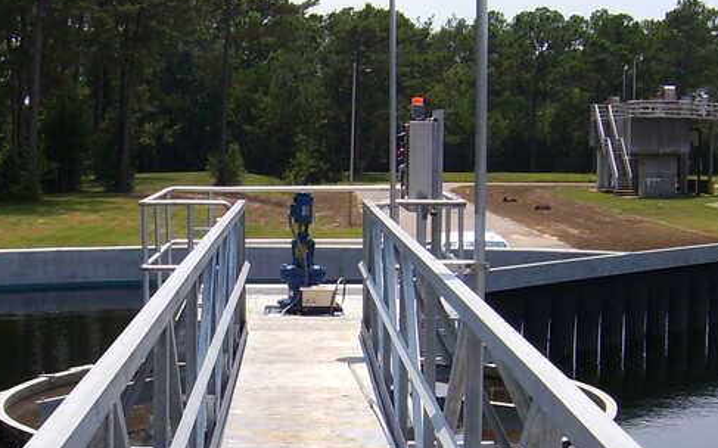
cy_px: 333
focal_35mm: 74
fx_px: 1448
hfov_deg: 27.8
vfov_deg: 17.5
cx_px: 274
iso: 80
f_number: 4.8
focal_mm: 5.6
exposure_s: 1/750
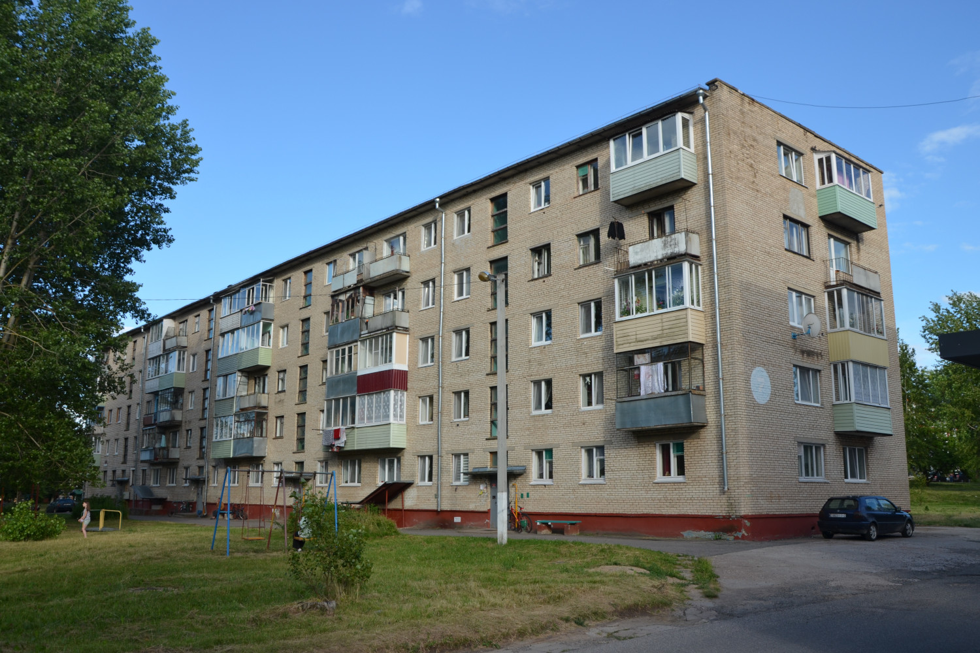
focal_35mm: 27
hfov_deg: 67.4
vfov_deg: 47.9
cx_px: 490
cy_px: 326
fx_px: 735
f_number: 8
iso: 160
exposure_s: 1/250
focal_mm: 18
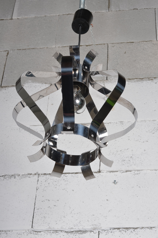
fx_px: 496
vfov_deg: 27.0
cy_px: 119
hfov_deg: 18.1
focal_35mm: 75
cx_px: 79
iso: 100
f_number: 11
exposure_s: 1/125
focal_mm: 50
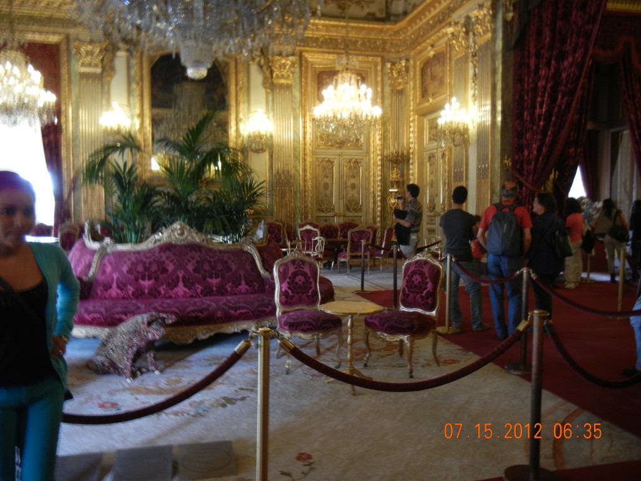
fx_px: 556
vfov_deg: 46.8
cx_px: 320
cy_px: 240
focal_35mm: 30
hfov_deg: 60.0
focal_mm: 5.4
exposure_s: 1/5.5
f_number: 3.5
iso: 200
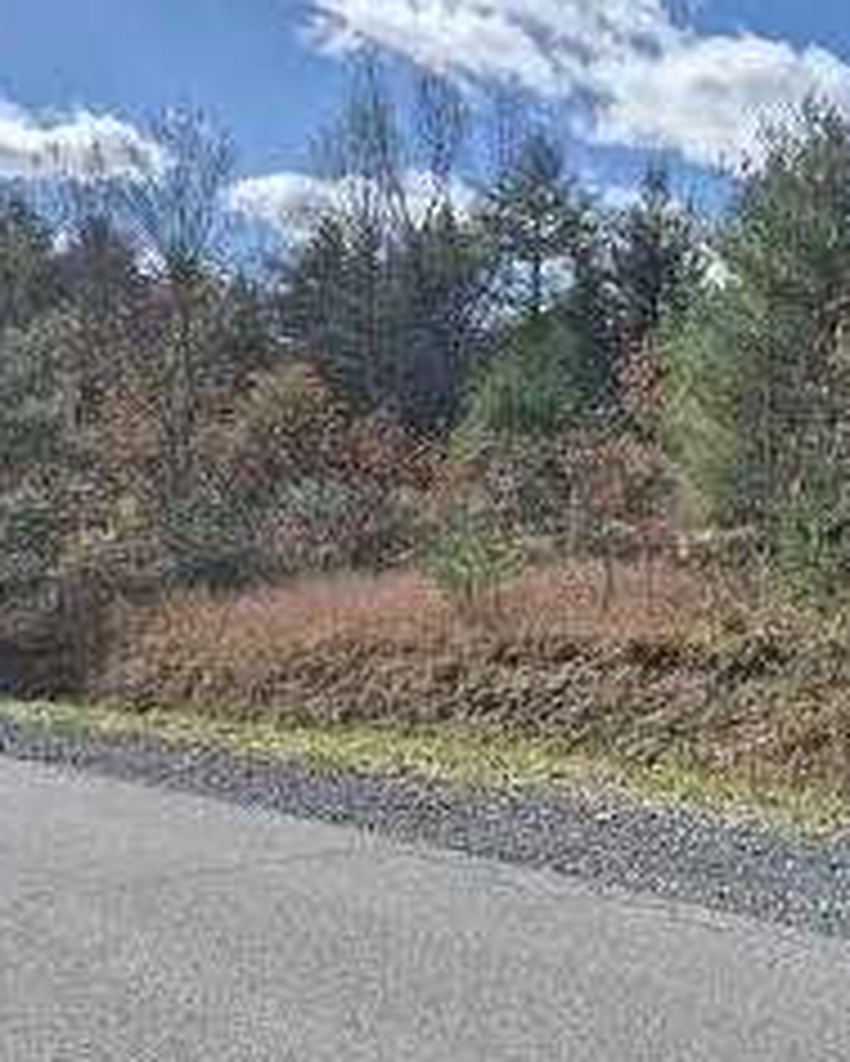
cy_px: 490
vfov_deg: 47.9
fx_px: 1194
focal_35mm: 38
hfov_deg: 35.5
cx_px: 846
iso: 25
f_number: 1.8
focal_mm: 5.4
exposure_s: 1/2728
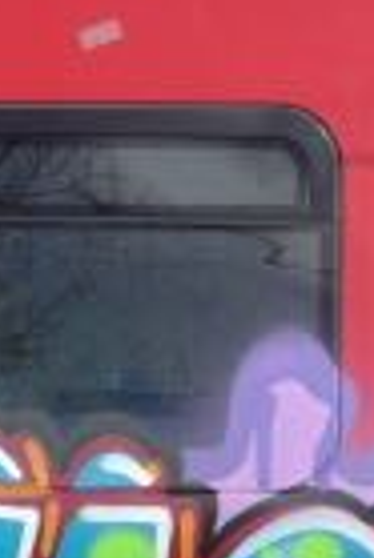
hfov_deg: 3.3
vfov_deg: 5.0
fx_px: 6404
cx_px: 265
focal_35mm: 412
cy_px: 476
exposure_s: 1/800
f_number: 4.9
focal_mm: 21.6
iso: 80
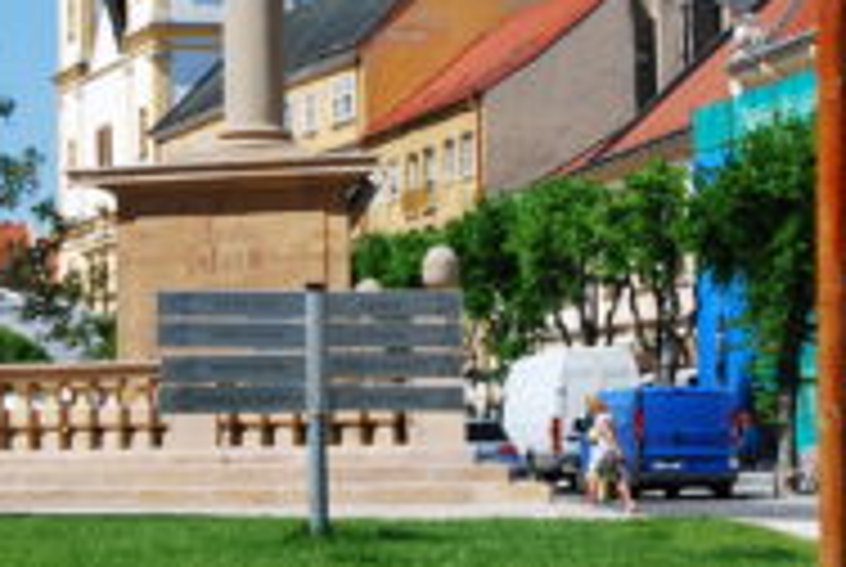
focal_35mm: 112
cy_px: 250
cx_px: 346
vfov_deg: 12.3
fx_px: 2636
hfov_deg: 18.2
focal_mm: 20
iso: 250
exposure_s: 1/1600
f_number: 5
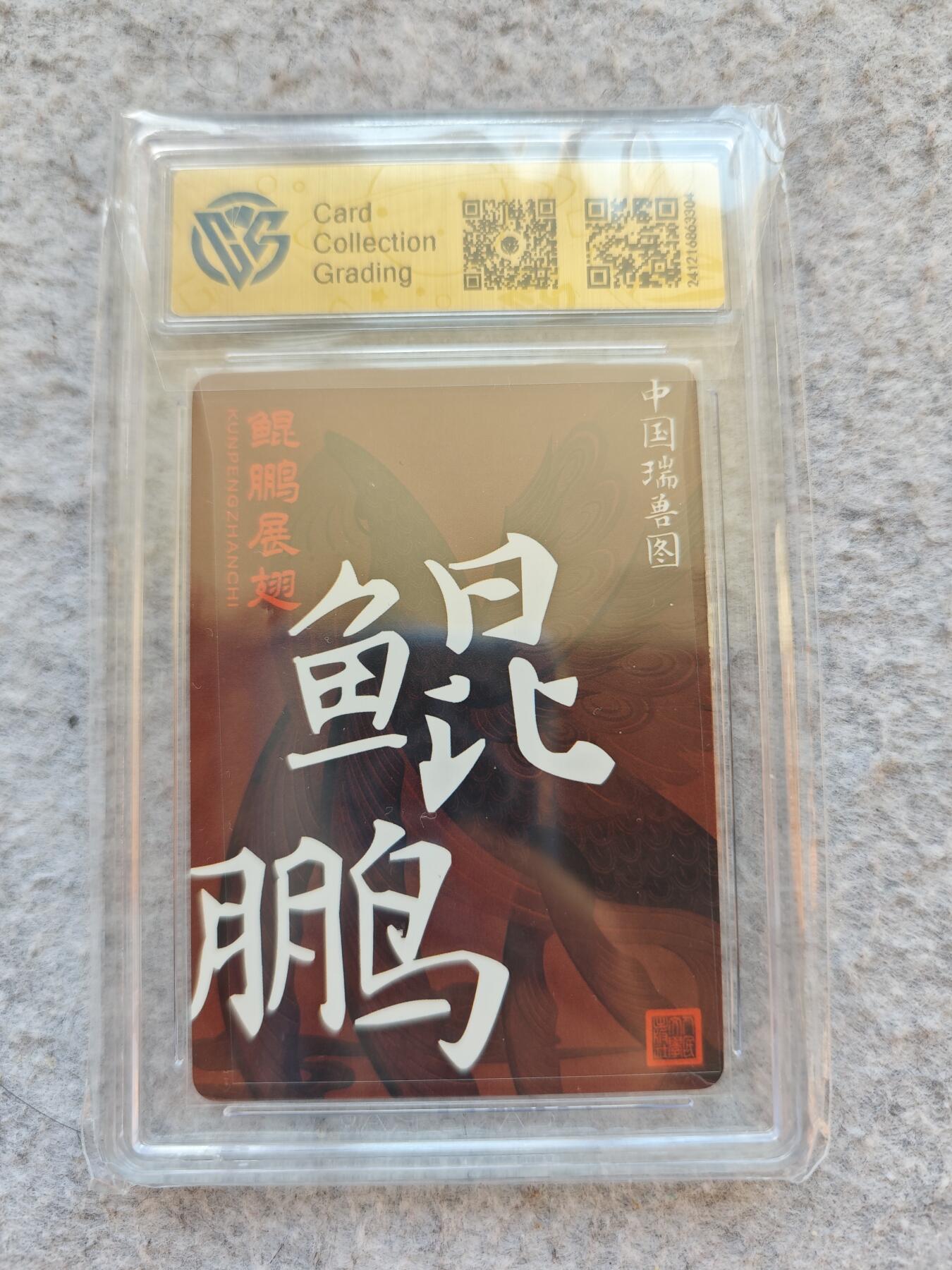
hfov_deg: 58.9
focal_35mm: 23
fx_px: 843
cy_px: 635
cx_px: 476
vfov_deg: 73.9
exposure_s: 1/100
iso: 50
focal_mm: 6.55
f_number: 1.6
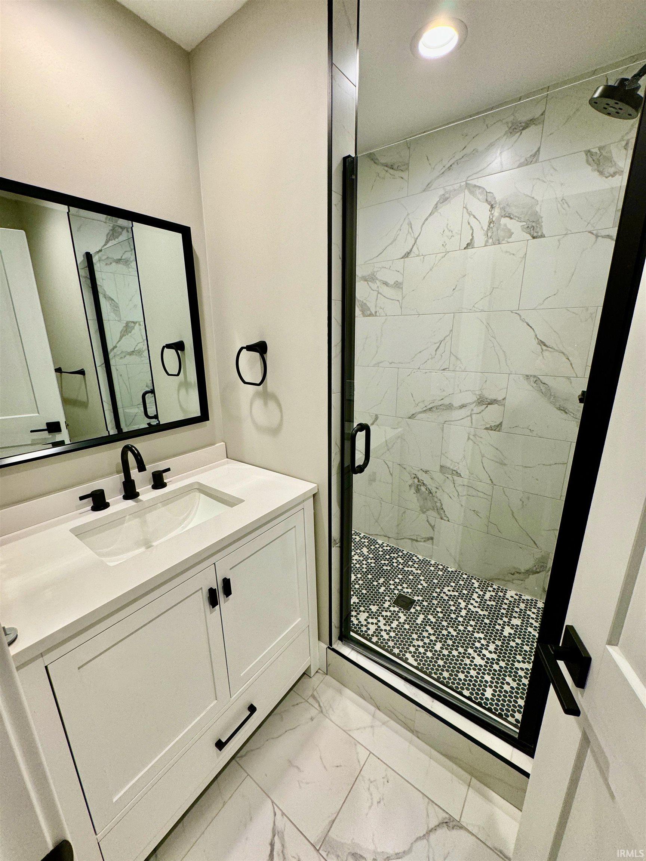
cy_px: 430
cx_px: 323
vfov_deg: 102.1
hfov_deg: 85.7
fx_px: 348
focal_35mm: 14
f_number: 2.2
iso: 125
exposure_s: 1/120
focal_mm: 2.22
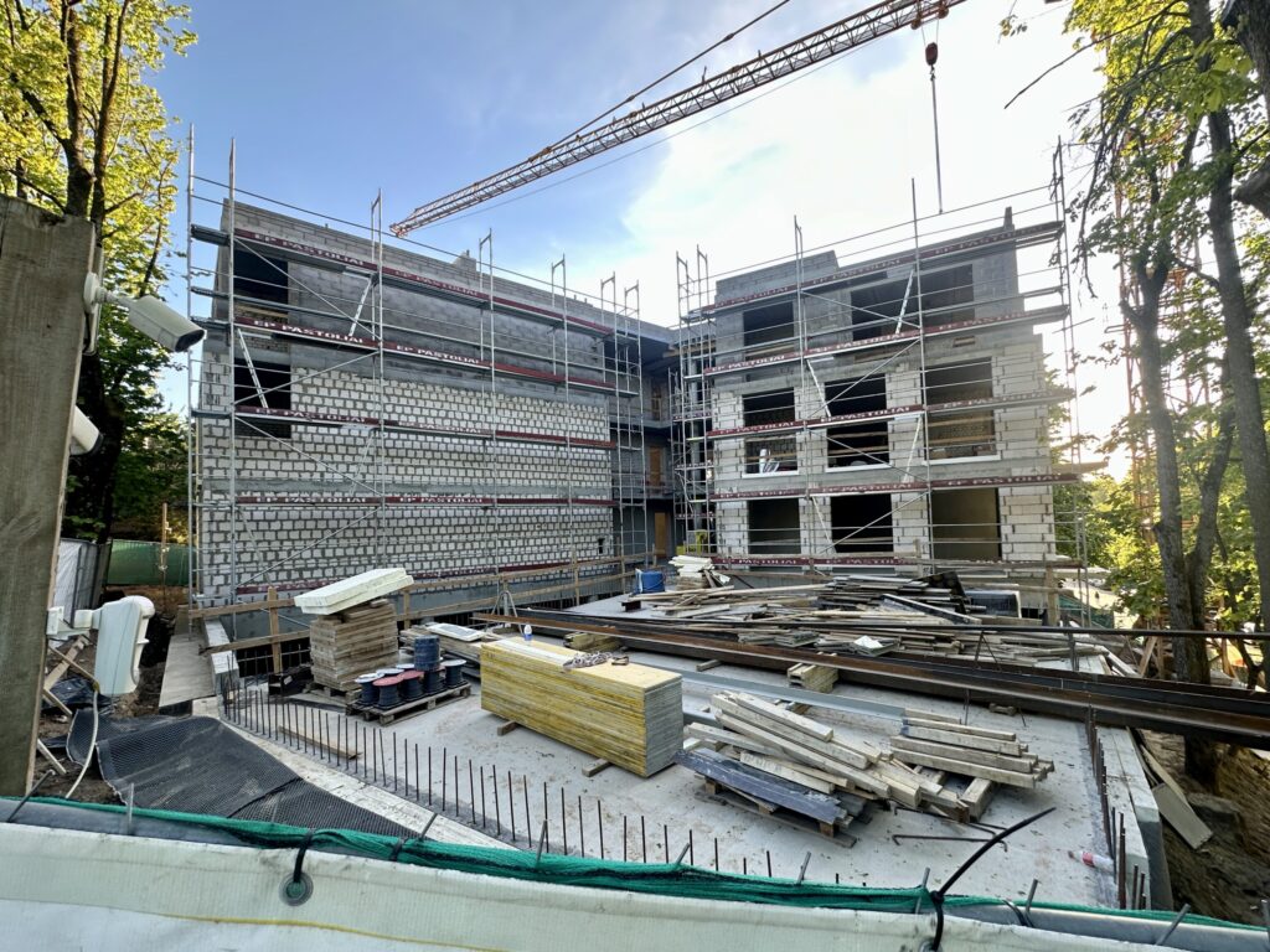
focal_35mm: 14
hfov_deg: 102.1
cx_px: 635
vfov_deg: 85.7
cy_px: 476
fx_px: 514
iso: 50
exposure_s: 1/99
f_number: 2.2
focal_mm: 2.22
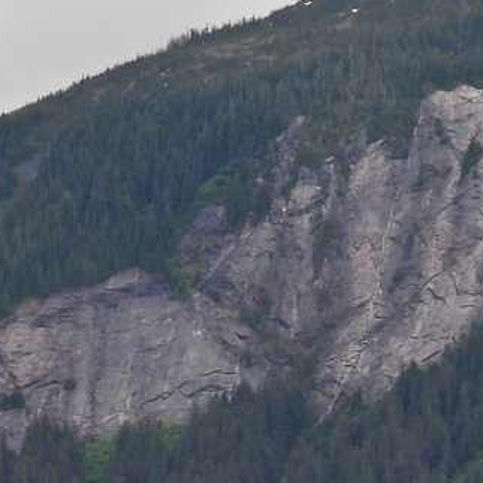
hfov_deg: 6.3
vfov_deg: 6.2
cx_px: 289
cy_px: 390
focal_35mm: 280
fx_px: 4420
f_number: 3.5
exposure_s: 1/400
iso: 100
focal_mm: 14.3
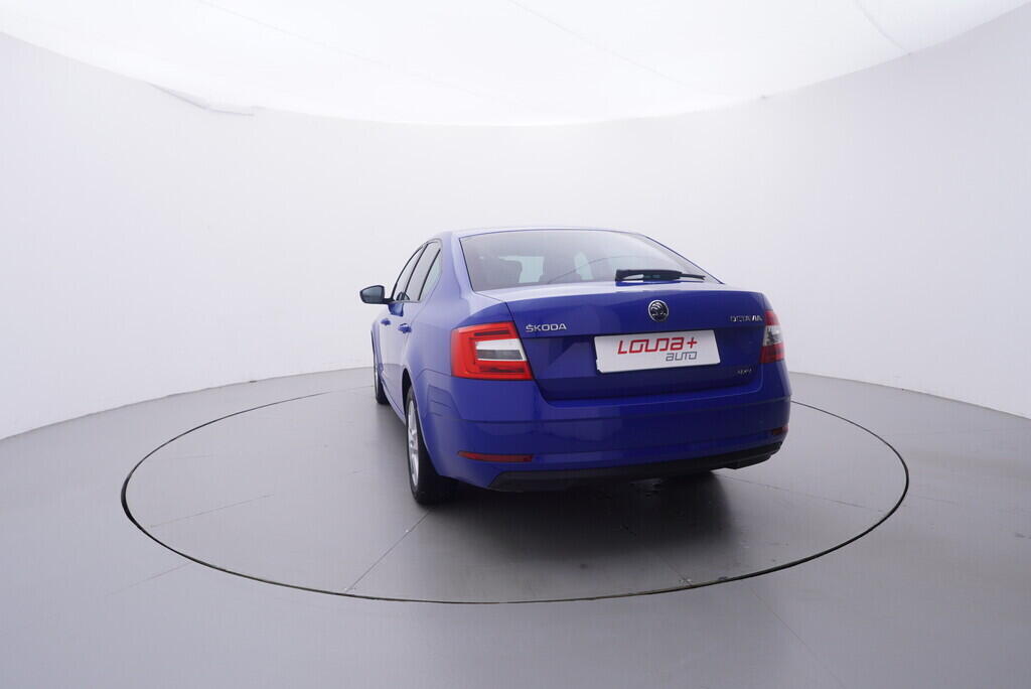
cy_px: 344
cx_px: 516
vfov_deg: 56.2
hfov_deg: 77.3
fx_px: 645
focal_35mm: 22
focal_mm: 15
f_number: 5
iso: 200
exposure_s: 1/80
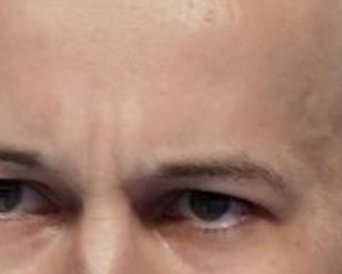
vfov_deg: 0.3
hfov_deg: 0.4
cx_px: -170
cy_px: 660
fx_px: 52543
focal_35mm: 5191
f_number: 2.8
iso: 800
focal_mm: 400
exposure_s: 1/500
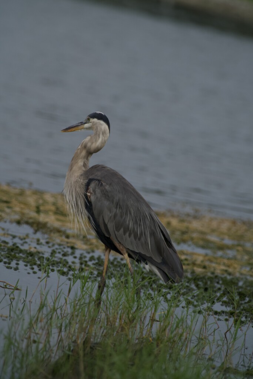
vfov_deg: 6.5
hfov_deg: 4.3
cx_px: 126
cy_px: 190
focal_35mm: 318
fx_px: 3351
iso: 1000
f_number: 5.6
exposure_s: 1/1000
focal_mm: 318
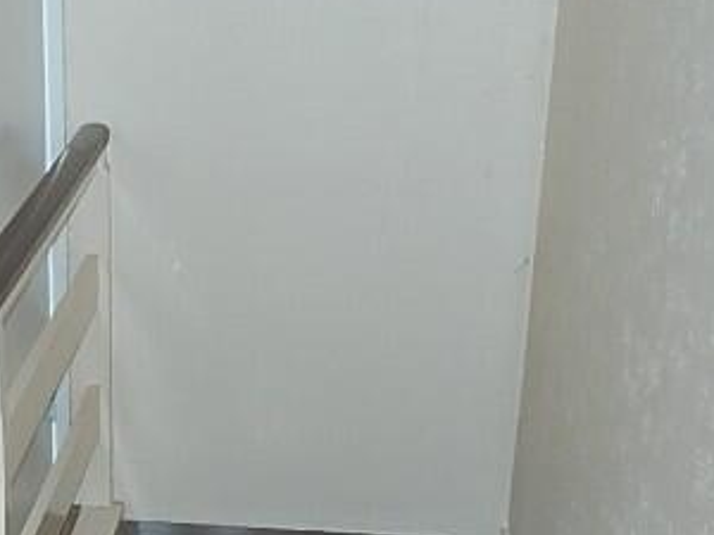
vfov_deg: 19.3
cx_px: -19
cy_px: 464
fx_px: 1547
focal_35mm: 75
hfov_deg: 24.6
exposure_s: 1/30
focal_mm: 4
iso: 125
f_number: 3
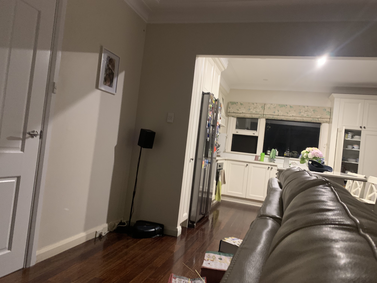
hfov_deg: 67.3
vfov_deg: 53.1
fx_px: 283
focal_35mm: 26
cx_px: 188
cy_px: 142
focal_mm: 4.25
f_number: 1.8
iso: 400
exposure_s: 1/25
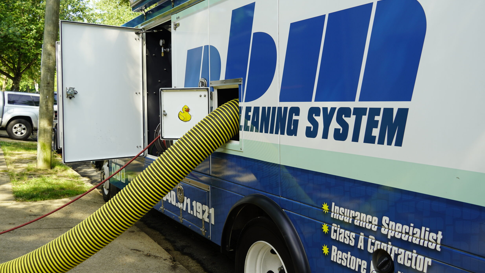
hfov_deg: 53.3
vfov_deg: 31.5
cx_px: 248
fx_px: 483
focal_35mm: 38
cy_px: 119
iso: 100
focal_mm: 23
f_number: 5.6
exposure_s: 1/80
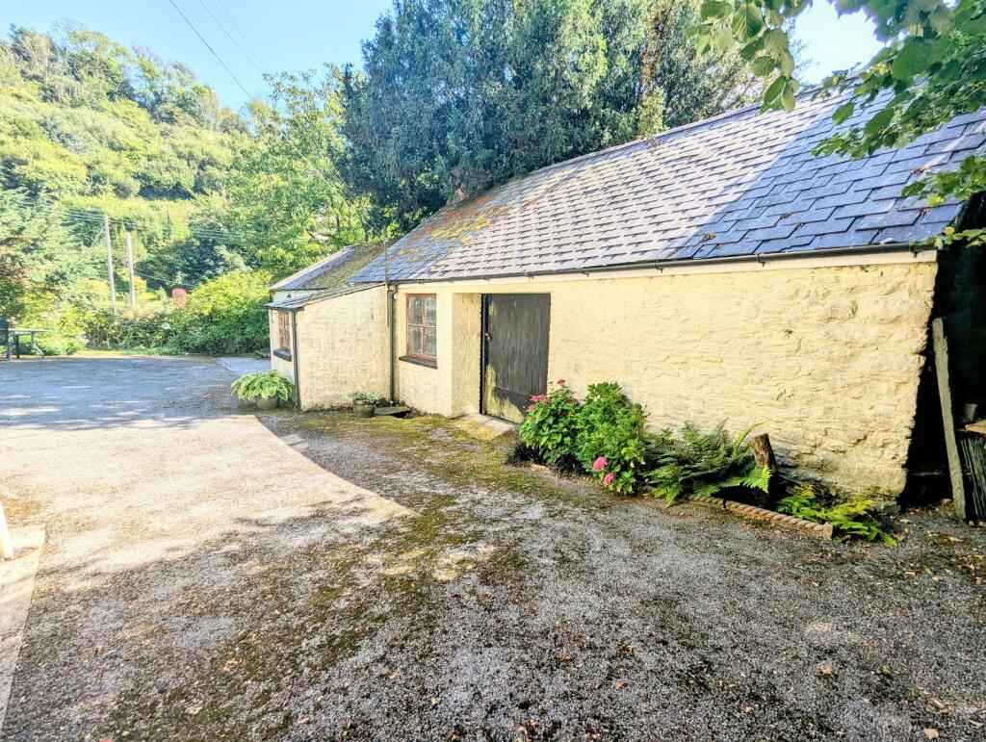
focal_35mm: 16
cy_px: 371
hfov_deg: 94.4
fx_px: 456
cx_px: 493
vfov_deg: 78.2
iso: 50
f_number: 2.2
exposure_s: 1/511
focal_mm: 2.35
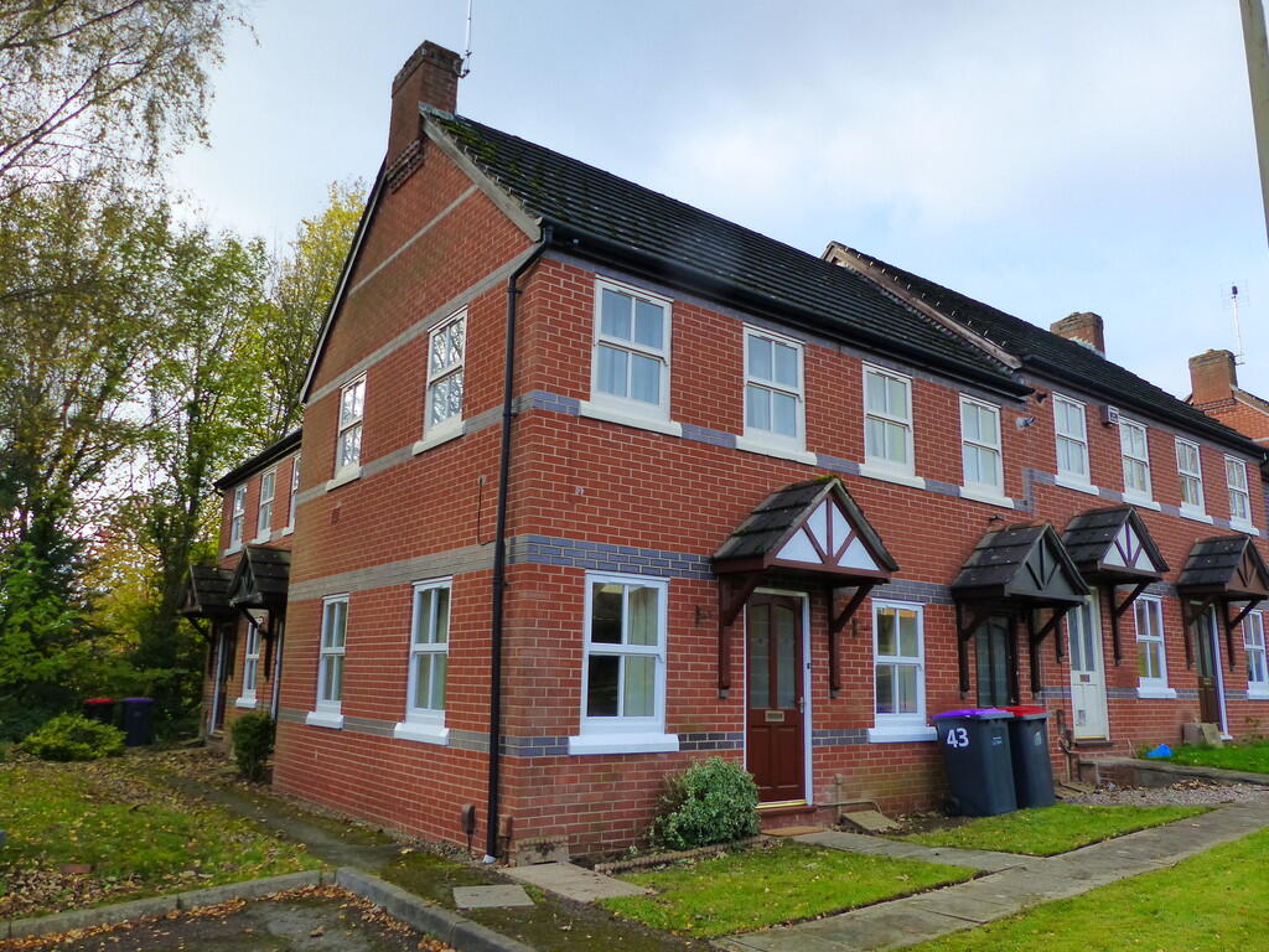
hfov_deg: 69.4
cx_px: 634
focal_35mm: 25
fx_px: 916
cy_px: 476
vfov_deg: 54.9
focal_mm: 4.5
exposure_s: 1/500
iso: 250
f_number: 2.8
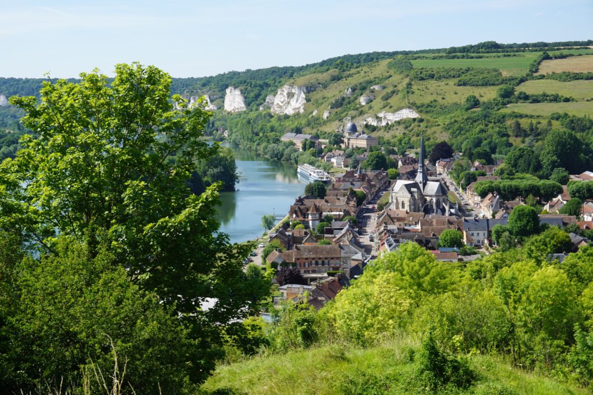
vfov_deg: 27.3
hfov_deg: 40.0
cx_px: 296
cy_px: 198
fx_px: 815
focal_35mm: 50
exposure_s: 1/100
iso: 100
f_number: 10
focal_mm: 33
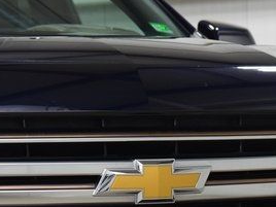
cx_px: 140
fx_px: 1371
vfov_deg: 8.6
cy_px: 218
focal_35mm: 172
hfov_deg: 11.5
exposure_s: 1/60
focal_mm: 50
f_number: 5.6
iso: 1600
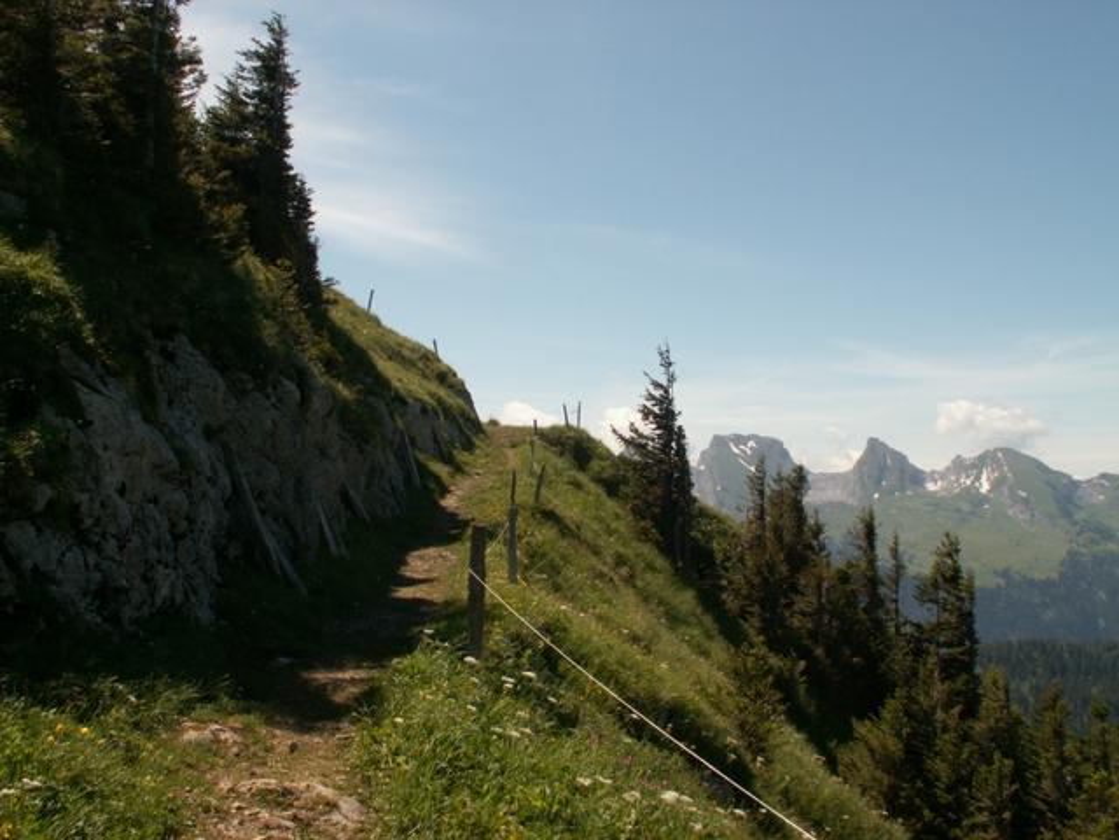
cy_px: 420
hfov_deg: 52.6
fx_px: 1131
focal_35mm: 35
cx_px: 560
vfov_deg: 40.7
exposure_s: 1/200
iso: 50
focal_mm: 5.86
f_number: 7.1
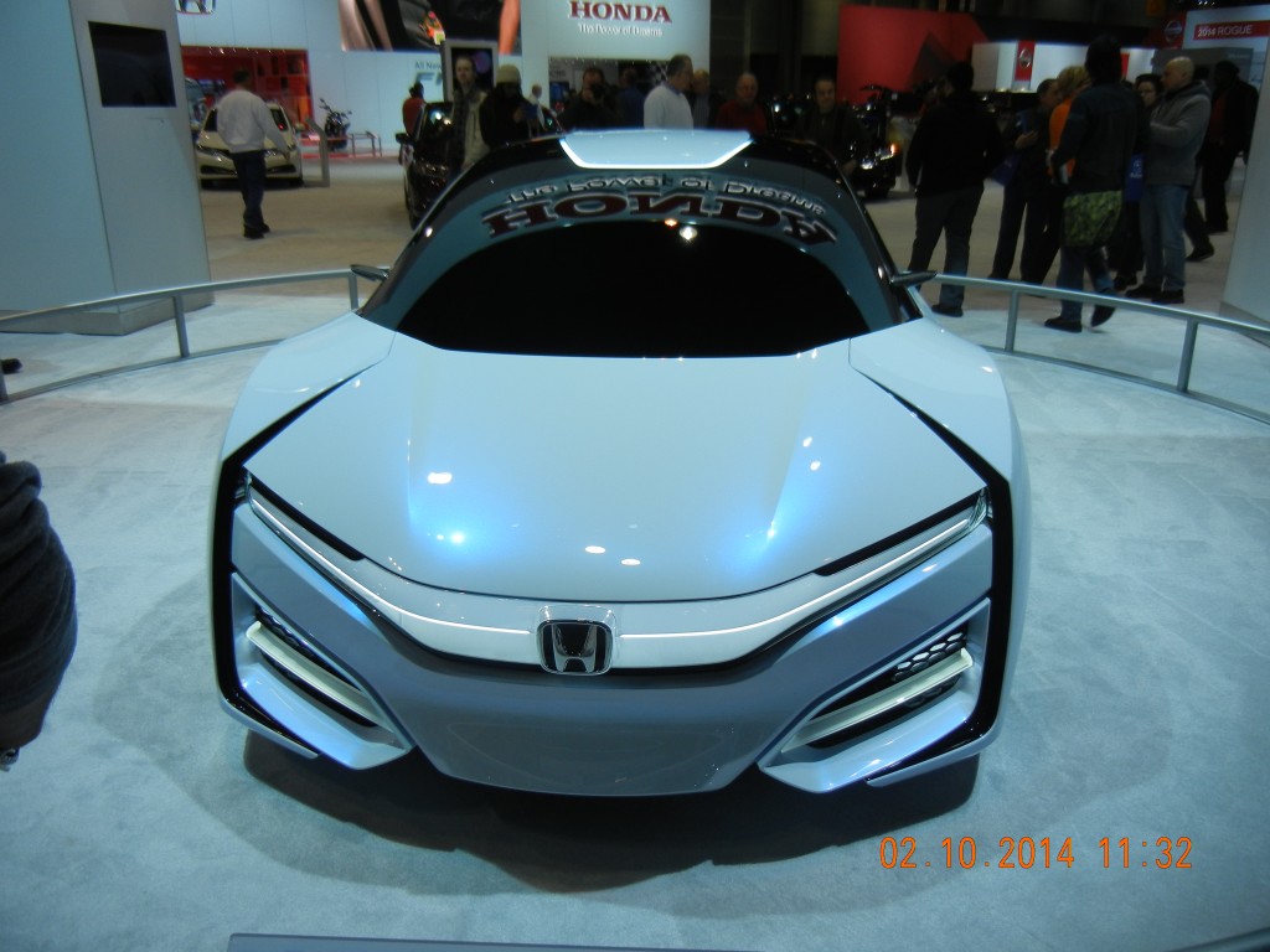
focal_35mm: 30
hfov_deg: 60.0
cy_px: 476
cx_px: 635
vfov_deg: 46.8
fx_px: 1101
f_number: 3.5
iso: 160
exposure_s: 1/145
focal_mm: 5.4
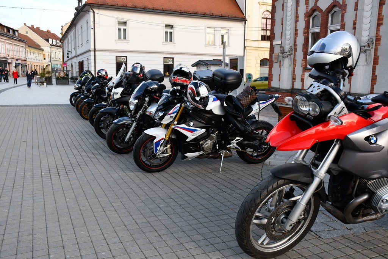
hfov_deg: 57.2
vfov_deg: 40.0
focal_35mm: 33
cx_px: 194
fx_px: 356
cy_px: 130
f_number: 5.6
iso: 280
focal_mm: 22
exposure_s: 1/250
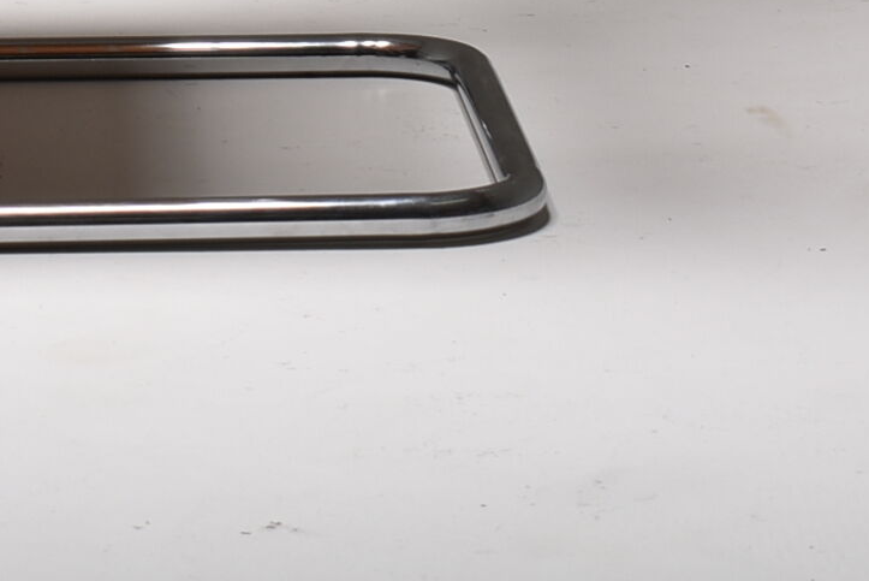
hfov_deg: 8.7
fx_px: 5700
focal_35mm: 236
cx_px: 28
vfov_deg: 5.7
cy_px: -574
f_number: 10
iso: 100
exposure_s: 1/200
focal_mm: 38
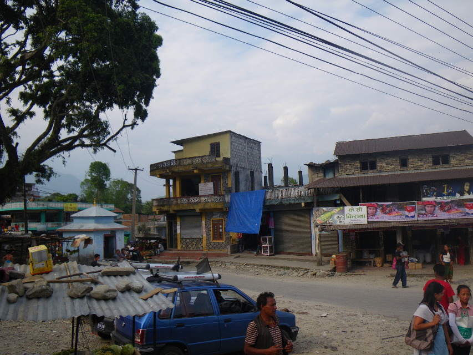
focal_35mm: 28
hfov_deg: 63.4
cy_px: 178
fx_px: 383
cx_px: 236
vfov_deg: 49.8
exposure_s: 1/250
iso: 50
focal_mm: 5
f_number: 4.2
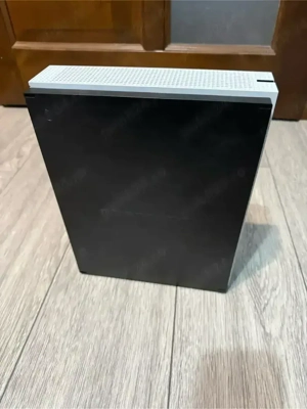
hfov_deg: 56.8
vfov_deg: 71.6
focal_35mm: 24
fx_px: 284
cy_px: 204
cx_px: 154
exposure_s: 1/50
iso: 800
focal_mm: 6.76
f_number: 1.78
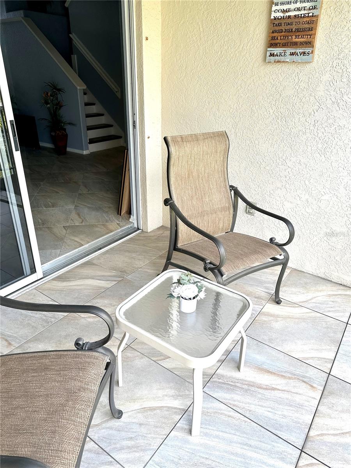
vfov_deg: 71.6
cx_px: 176
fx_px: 324
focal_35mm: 24
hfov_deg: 56.8
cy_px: 234
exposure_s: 1/223
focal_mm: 6.86
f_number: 1.78
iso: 64
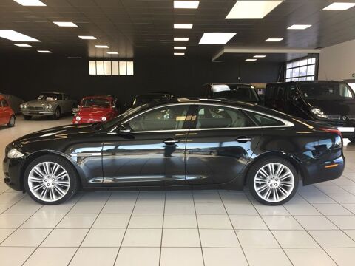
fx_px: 297
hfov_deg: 61.7
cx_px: 178
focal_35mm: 29
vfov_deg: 48.2
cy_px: 133
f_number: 2.2
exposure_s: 1/100
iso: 50
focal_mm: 4.15
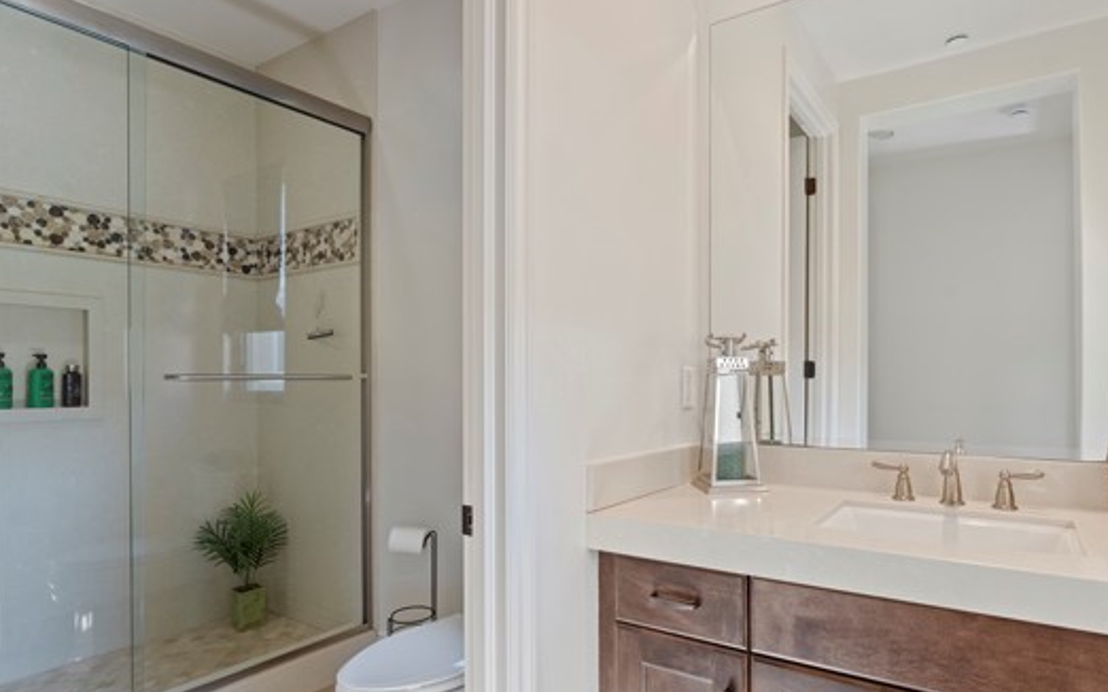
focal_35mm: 20
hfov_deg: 84.5
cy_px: 377
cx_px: 639
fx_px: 604
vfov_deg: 59.5
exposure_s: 1/1.67
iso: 250
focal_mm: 16
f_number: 8
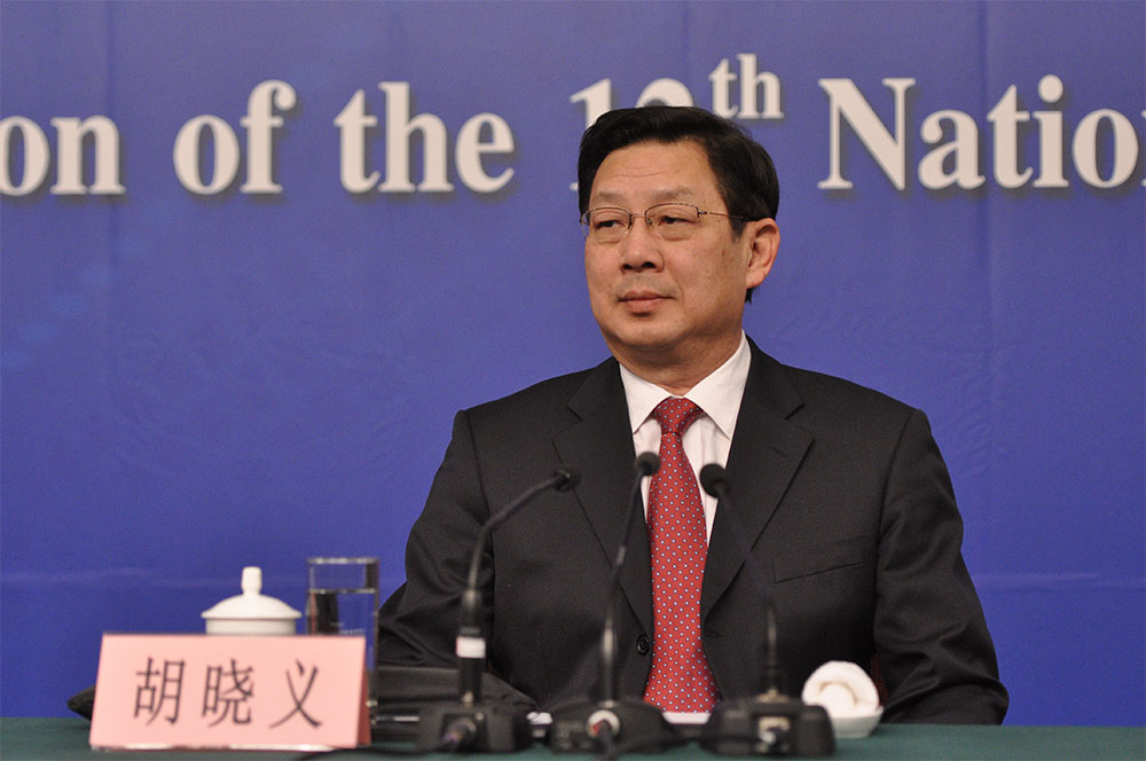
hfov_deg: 17.1
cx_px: 573
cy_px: 380
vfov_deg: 11.4
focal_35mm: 120
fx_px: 3815
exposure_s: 1/250
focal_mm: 80
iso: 1600
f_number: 2.8
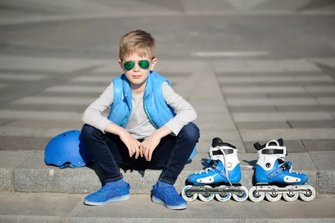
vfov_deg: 12.8
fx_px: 996
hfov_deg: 19.1
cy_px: 111
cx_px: 165
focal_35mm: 107
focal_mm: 105
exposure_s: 1/1600
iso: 100
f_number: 2.8
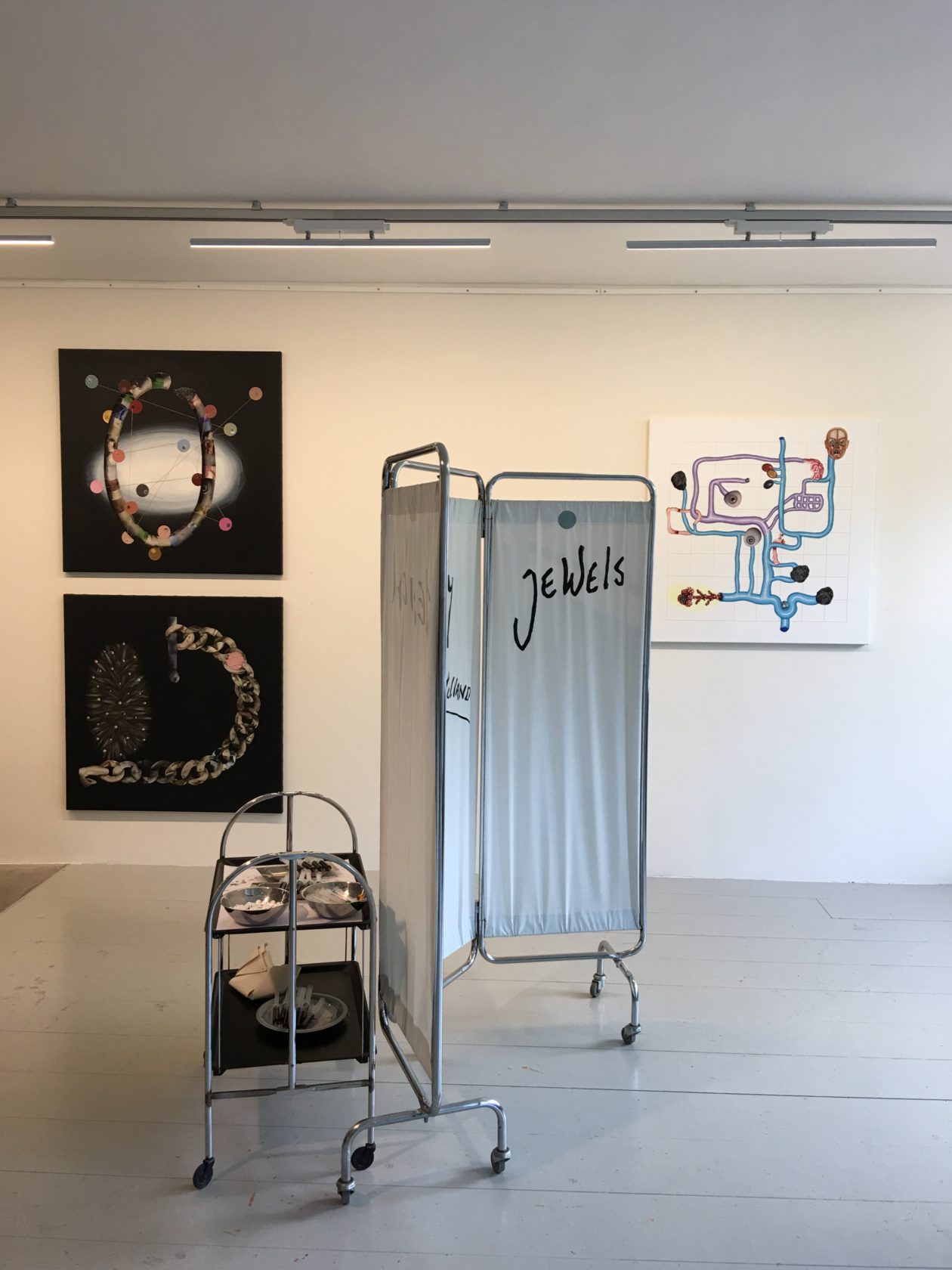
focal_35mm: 29
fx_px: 1063
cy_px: 635
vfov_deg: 61.7
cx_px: 476
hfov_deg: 48.2
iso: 25
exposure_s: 1/33
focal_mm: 4.15
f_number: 2.2
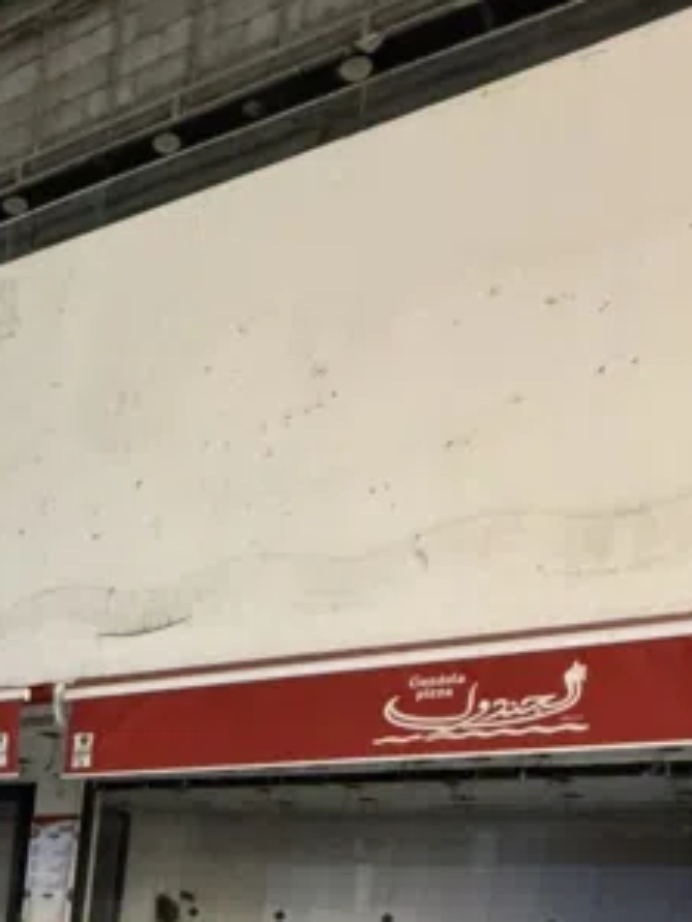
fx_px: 1172
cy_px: 1094
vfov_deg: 34.7
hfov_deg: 29.9
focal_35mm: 44
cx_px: -50
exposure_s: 1/50
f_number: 2.2
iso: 800
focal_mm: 2.22
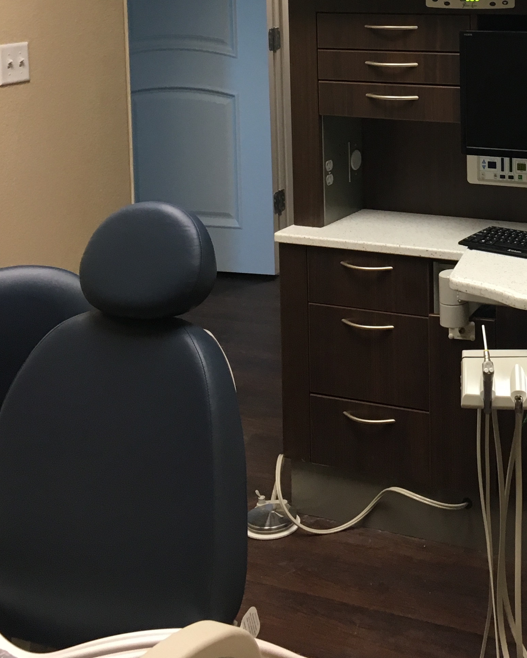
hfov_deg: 25.0
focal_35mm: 59
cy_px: 43
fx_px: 1150
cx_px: 479
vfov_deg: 30.3
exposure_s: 1/30
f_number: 2.2
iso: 64
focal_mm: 4.15
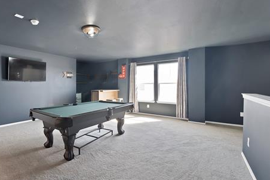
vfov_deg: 70.4
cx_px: 97
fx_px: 127
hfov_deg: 90.9
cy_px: 87
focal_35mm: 17
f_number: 9
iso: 640
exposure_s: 1/2.5
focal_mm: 12
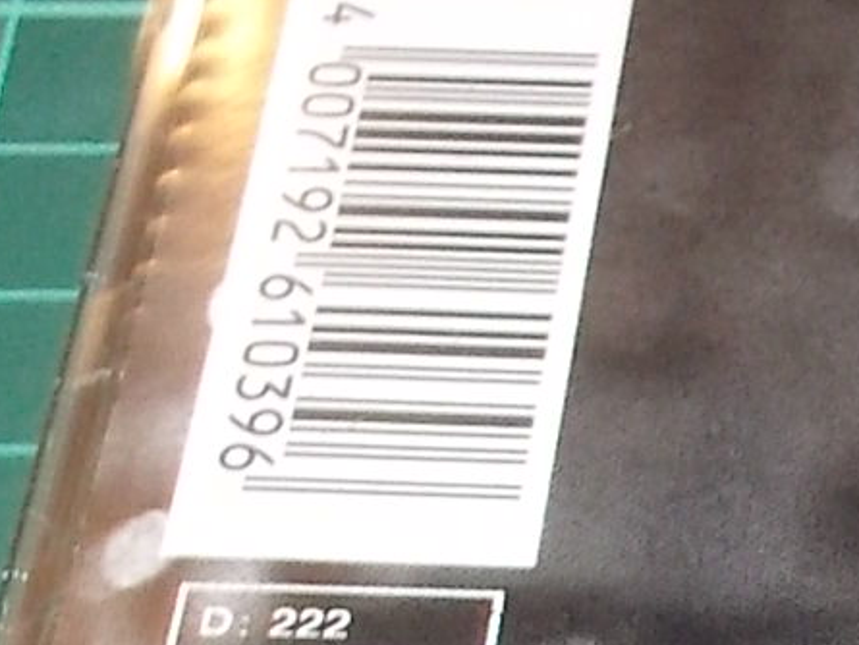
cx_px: 1645
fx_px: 3674
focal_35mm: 148
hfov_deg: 12.0
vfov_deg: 9.5
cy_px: 1193
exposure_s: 1/30
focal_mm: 4.1
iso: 200
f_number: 3.3
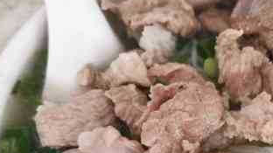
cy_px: 153
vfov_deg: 17.8
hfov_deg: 30.9
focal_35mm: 66
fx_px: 477
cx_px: 229
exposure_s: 1/50
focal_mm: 5.58
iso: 250
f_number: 1.8
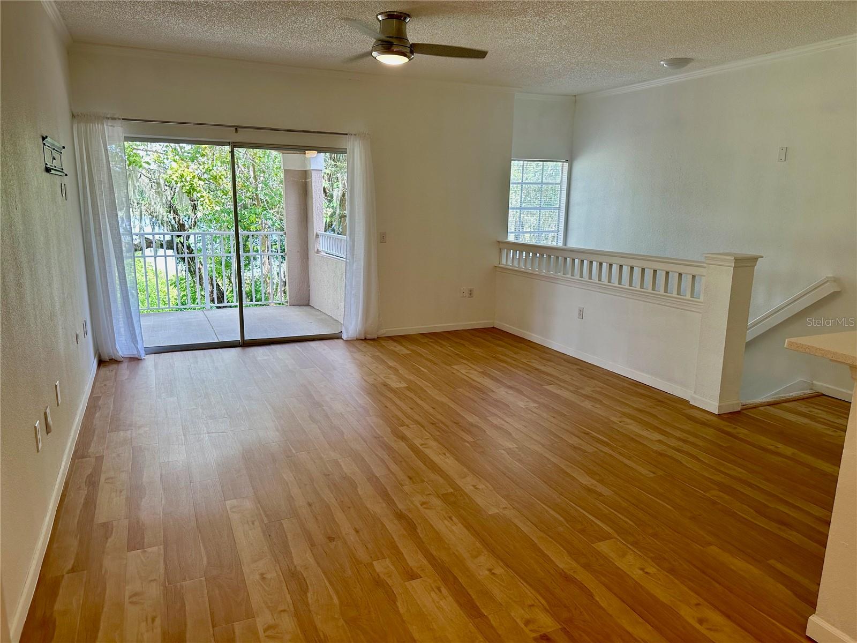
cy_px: 322
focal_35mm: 24
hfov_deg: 71.6
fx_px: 594
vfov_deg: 56.8
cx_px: 428
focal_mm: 6.86
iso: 100
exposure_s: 1/155
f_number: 1.78
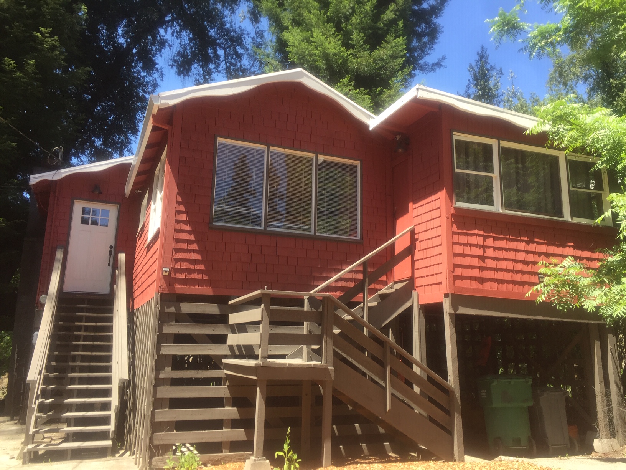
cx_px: 313
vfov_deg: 48.2
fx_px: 524
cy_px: 235
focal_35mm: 29
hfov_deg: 61.7
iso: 32
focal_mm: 4.15
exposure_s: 1/527
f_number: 2.2
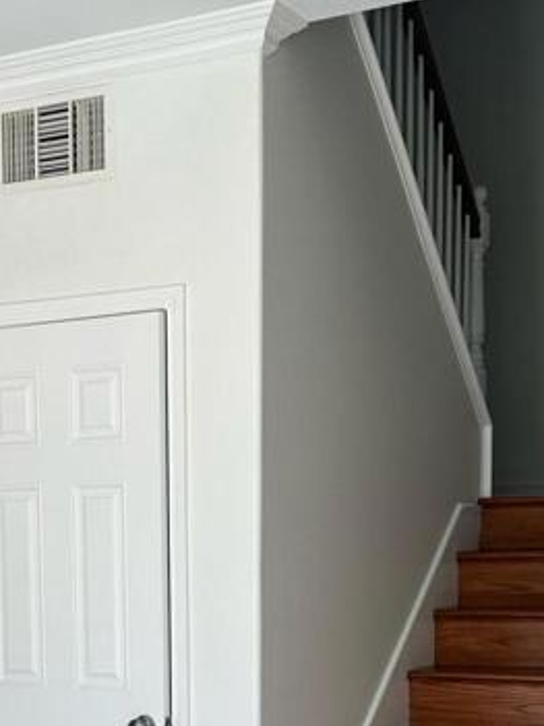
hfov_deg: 20.9
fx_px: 1468
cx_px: 163
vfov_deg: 26.6
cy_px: 695
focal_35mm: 70
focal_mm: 6.86
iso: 64
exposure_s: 1/188
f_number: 1.78
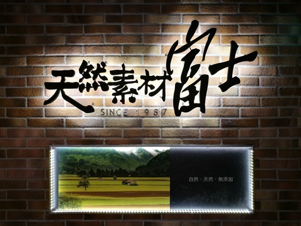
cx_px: 150
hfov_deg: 65.3
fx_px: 235
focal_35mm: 27
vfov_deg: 51.4
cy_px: 113
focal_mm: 4.5
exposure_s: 1/60
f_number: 2.2
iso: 100
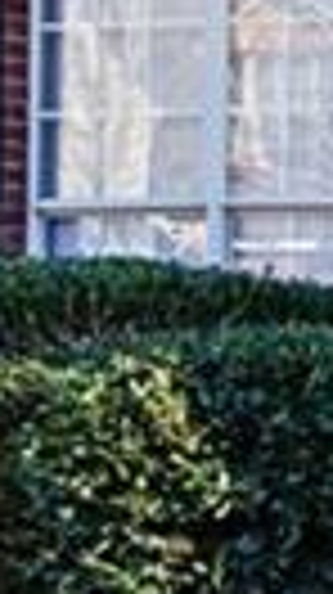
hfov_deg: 3.8
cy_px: -423
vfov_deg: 7.8
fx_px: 4218
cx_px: 2079
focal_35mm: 268
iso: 100
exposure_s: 1/40
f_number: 8
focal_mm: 33
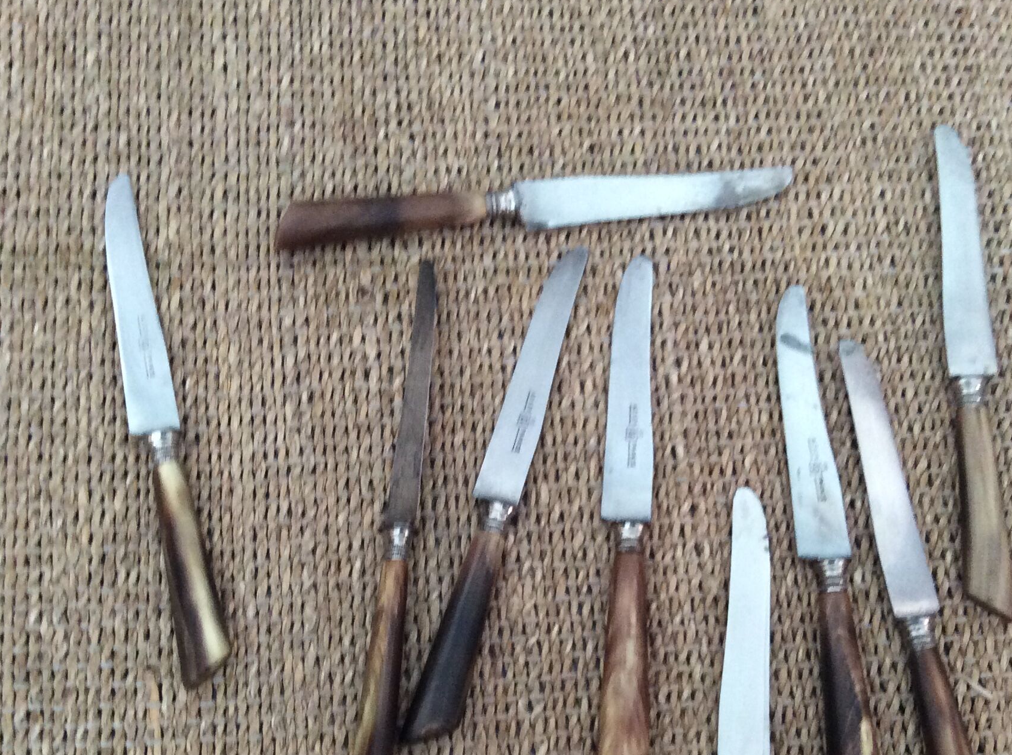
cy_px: 553
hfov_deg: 39.0
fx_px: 1430
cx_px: 496
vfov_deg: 29.2
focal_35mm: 49
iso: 200
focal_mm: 3.3
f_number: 2.4
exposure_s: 1/25
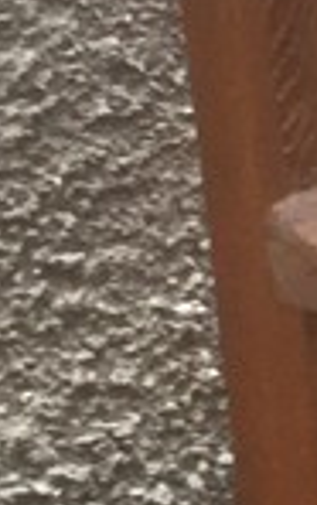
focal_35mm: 311
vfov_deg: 6.7
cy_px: 230
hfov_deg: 3.8
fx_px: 4282
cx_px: 1602
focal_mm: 4.15
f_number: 2.2
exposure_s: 1/100
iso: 40
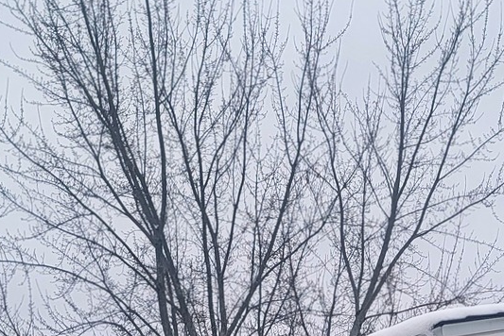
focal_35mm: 90
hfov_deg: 22.5
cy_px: 596
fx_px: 1261
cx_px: 324
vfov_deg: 13.7
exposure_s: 1/338
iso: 16
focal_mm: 6.7
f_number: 1.8
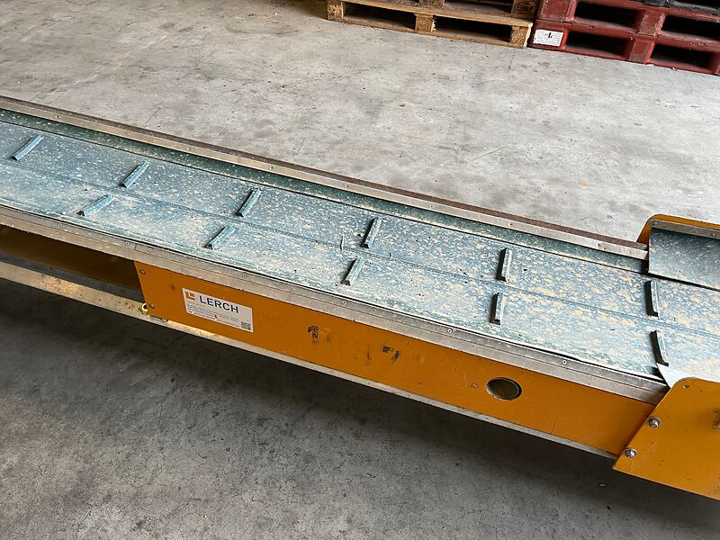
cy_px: 270
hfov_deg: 67.3
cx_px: 360
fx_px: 541
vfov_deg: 53.1
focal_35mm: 26
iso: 125
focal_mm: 5.1
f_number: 1.6
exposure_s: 1/69
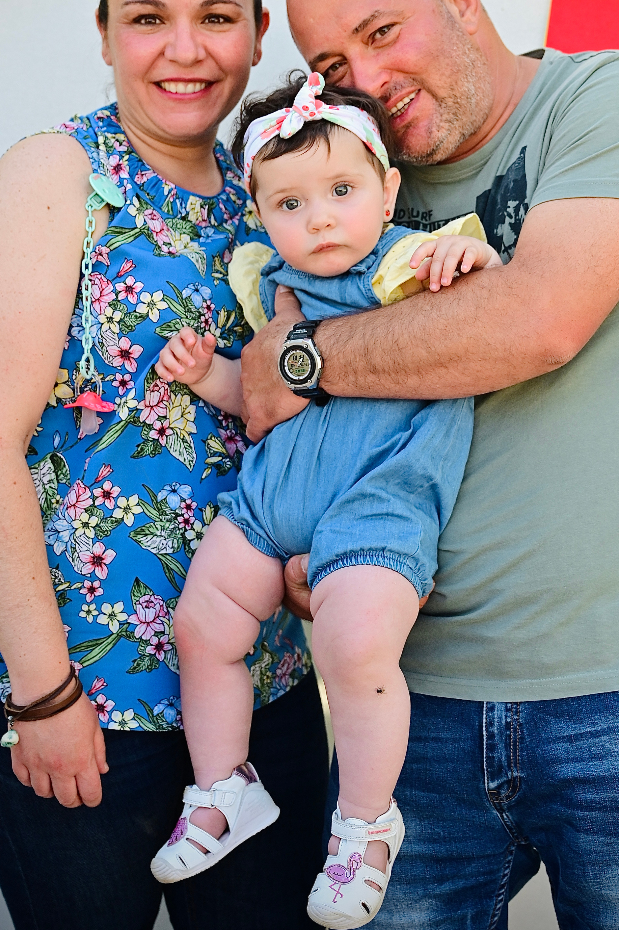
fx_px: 1653
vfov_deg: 31.3
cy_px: 347
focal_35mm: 64
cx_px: 329
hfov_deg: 21.2
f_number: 4.5
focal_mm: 47
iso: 400
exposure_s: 1/400
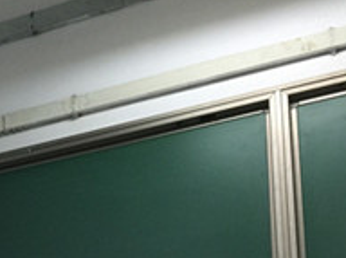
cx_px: -91
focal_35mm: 94
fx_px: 937
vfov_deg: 14.4
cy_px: 410
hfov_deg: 19.5
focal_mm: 4.15
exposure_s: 1/17
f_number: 2.2
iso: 50
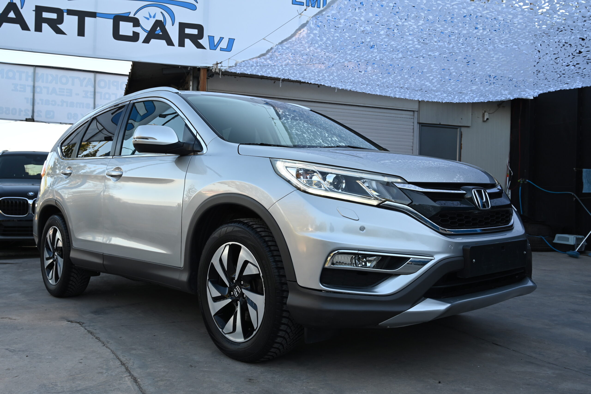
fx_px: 558
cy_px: 197
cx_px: 296
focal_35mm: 34
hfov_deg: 55.8
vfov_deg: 38.9
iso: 200
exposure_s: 1/160
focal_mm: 34
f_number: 6.3
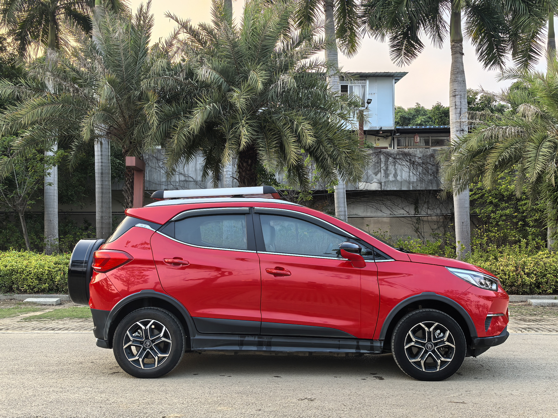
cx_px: 279
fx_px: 661
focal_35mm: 41
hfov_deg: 45.8
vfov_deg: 35.1
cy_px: 209
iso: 50
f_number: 2
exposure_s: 1/287
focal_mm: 6.98
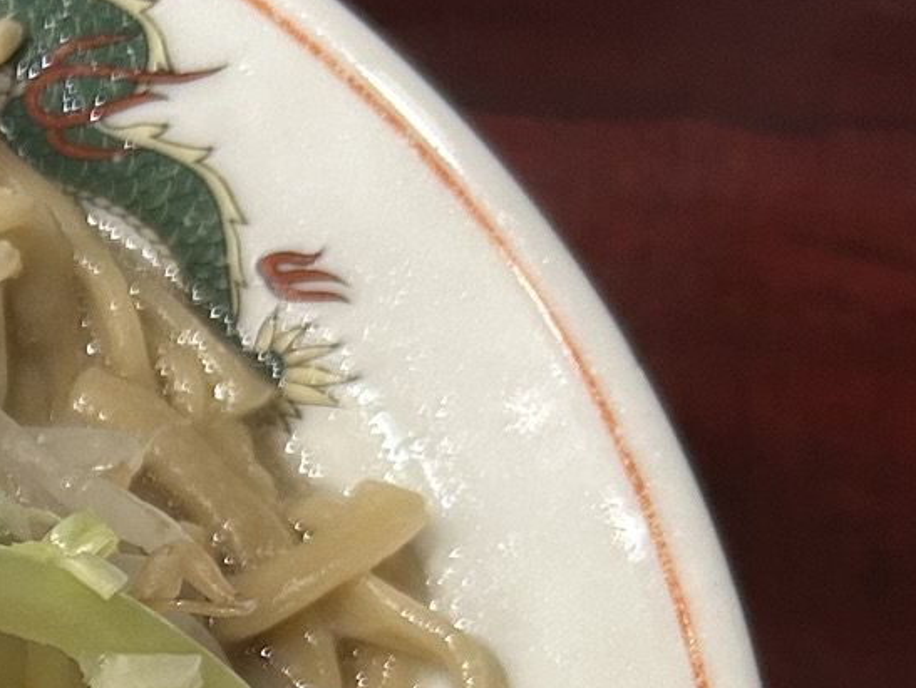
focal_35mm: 95
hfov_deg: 17.7
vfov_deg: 14.8
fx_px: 2516
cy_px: 942
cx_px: -583
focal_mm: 5.7
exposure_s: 1/50
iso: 200
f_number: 1.5
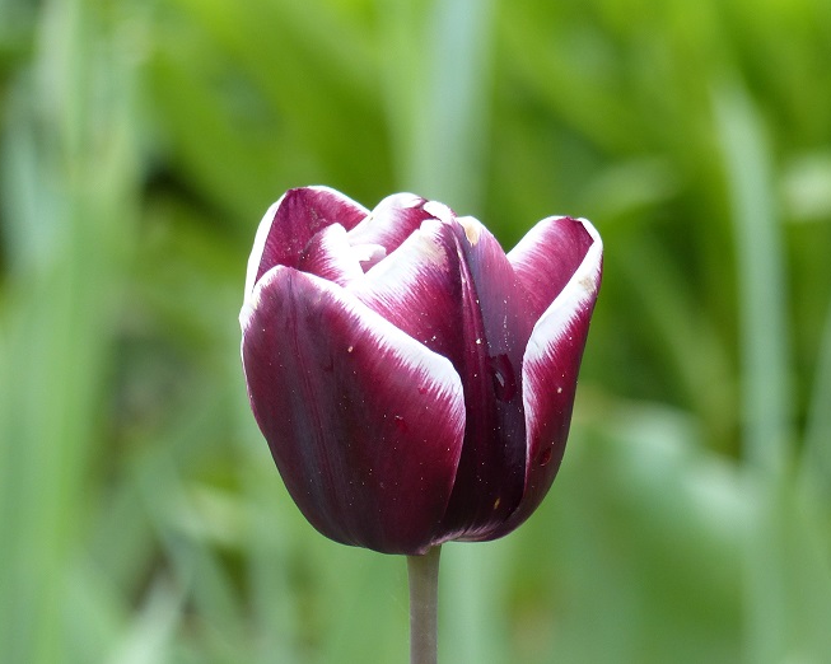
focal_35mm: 628
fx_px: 15441
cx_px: 438
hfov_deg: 3.1
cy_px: 333
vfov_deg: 2.5
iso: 100
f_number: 4
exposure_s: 1/160
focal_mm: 108
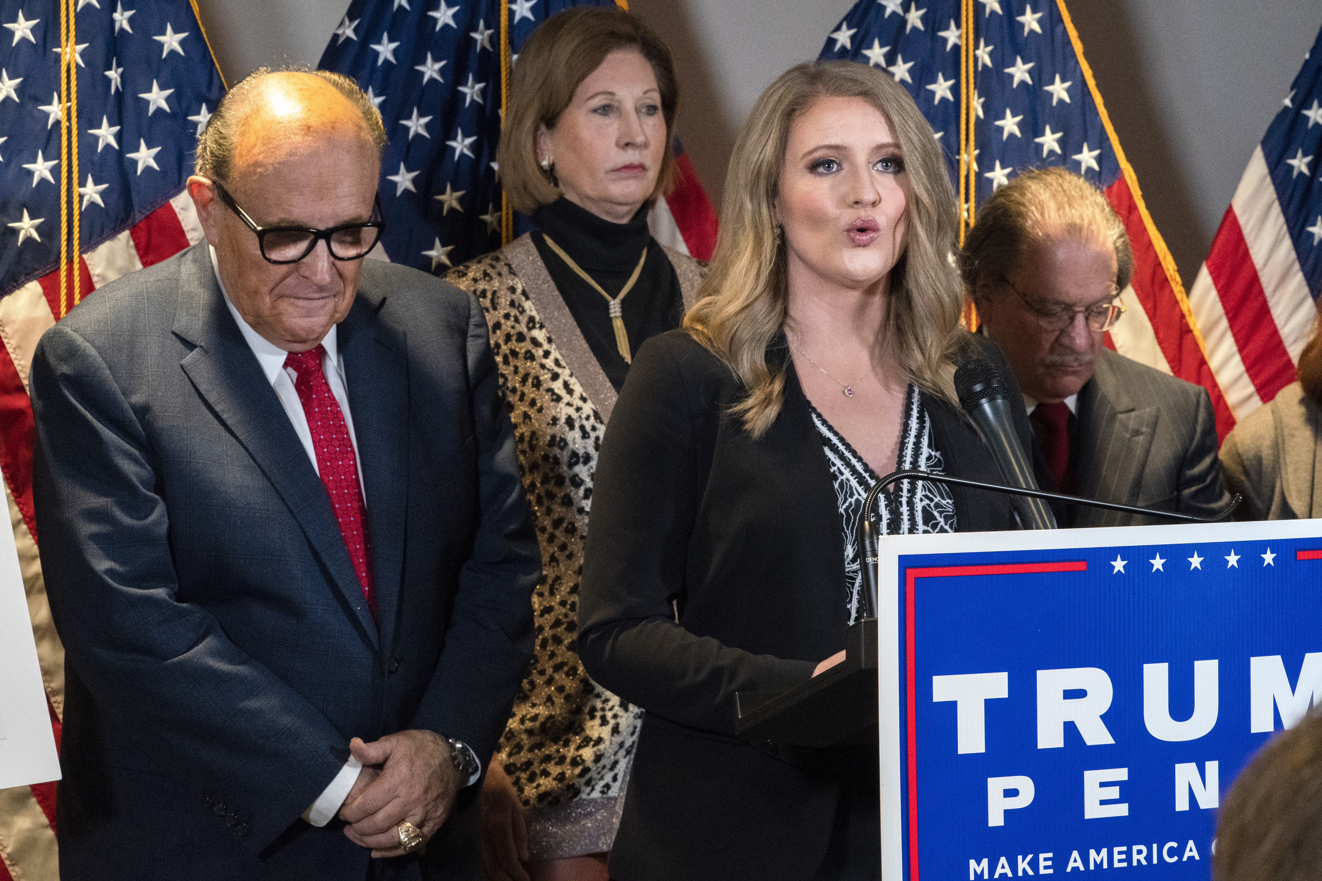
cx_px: 661
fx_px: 3048
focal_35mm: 83
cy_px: 440
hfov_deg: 24.5
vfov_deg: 16.5
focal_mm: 83
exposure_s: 1/250
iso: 12800
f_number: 10
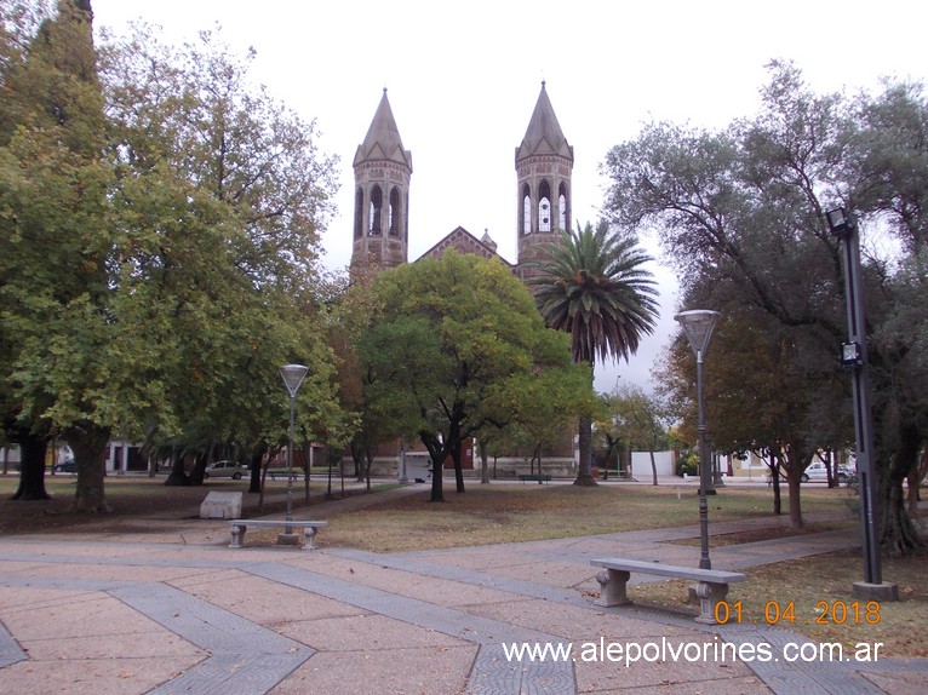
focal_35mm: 28
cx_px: 464
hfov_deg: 63.5
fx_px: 750
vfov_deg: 49.7
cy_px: 348
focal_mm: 4
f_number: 5.4
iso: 80
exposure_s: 1/125
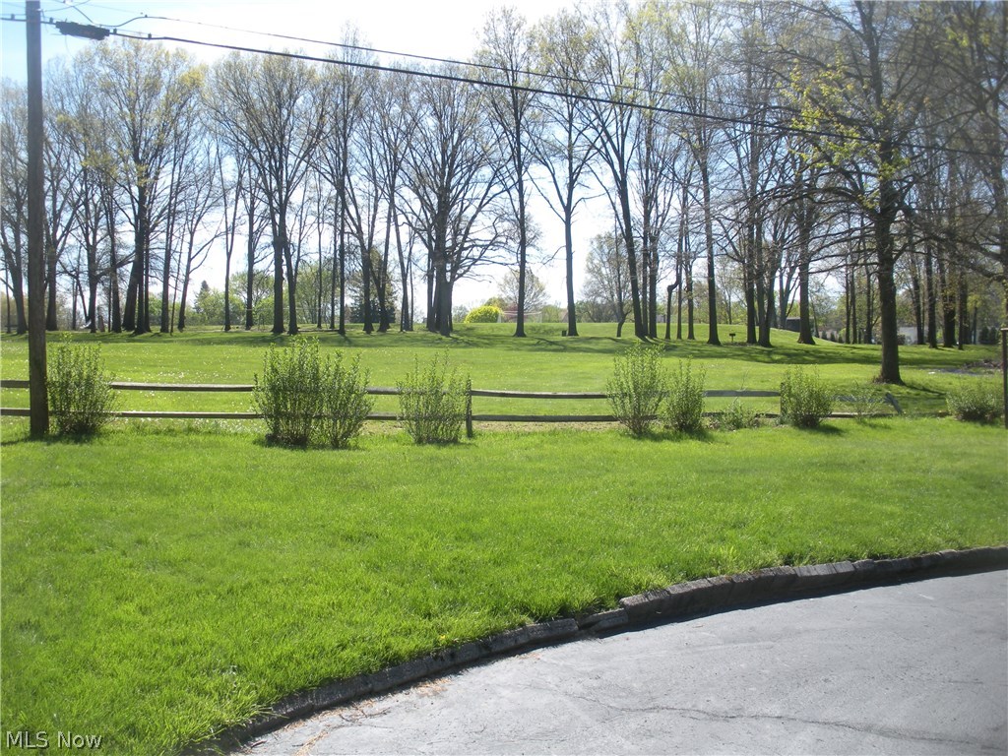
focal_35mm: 36
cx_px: 504
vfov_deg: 39.7
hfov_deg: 51.4
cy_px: 378
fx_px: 1048
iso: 64
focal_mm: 6.3
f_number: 3.5
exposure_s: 1/462
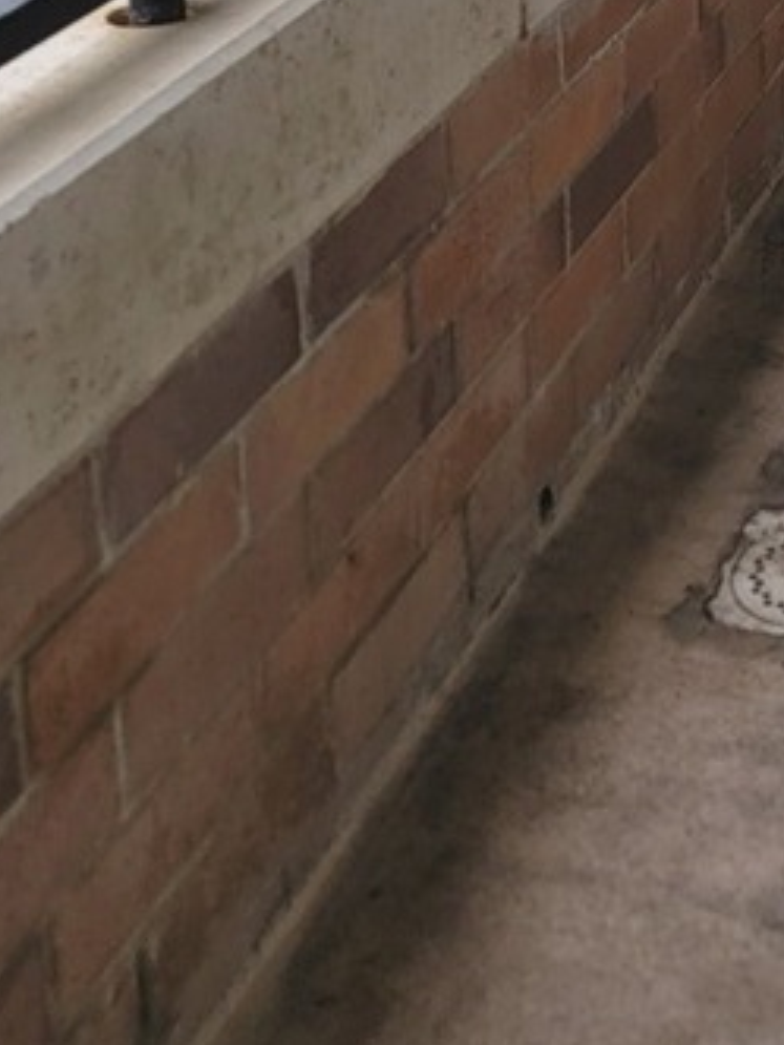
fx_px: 2355
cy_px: -157
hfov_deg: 17.6
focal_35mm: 78
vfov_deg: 23.2
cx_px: 1052
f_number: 1.8
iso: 16
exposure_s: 1/251
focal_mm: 6.7
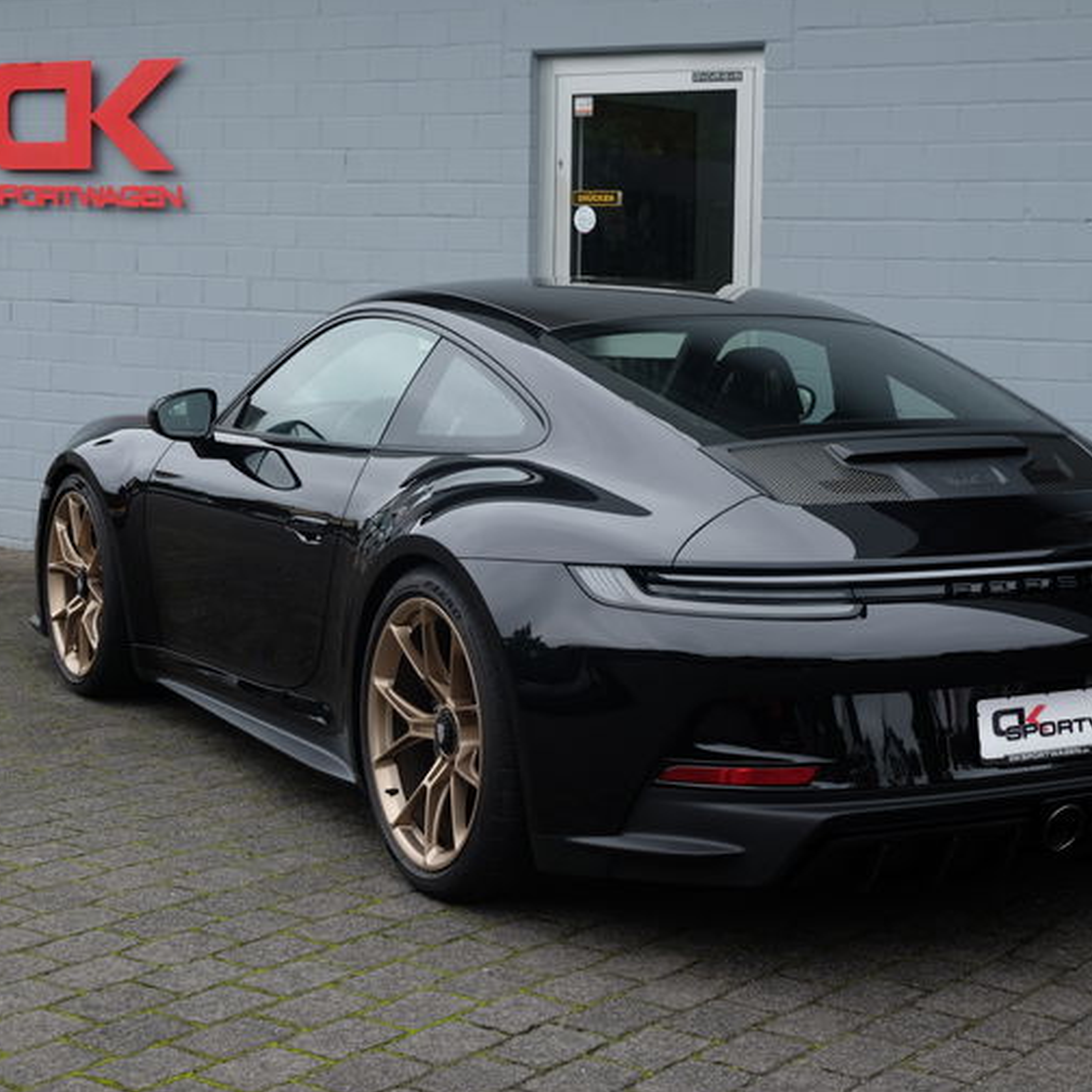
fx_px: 2356
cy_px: 546
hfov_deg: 26.0
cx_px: 728
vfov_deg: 26.1
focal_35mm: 66
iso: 200
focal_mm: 34.3
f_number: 5
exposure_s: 1/140
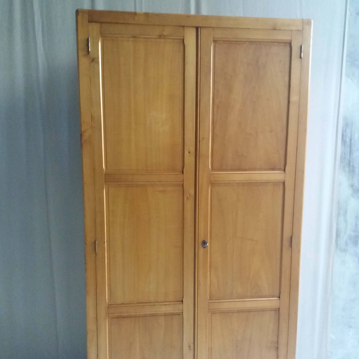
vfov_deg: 48.1
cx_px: 177
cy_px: 218
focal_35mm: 34
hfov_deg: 48.4
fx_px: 399
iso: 400
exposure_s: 1/17
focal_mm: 3.7
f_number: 1.9
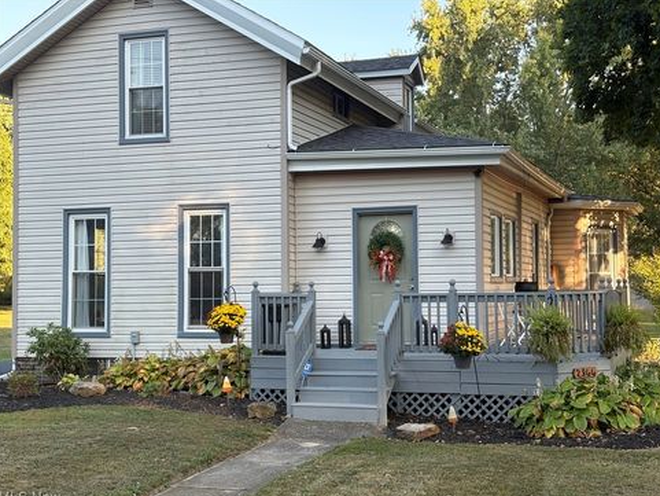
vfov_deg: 27.0
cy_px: 255
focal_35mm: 54
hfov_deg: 35.5
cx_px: 338
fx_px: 1030
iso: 32
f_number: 1.6
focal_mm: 5.96
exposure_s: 1/193
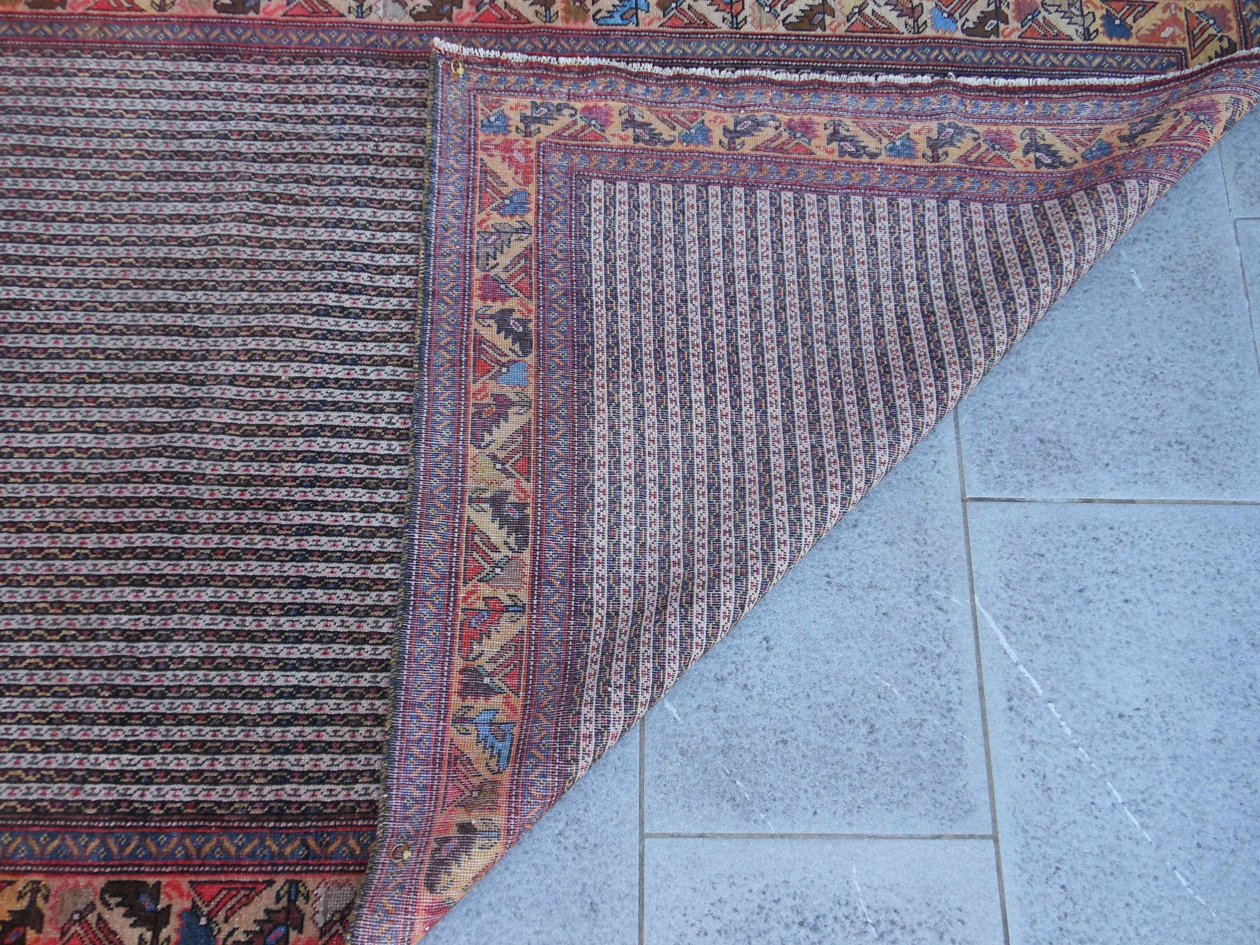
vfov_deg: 54.9
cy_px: 472
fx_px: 910
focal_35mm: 25
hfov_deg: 69.4
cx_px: 630
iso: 80
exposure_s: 1/60
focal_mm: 4.5
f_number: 3.2
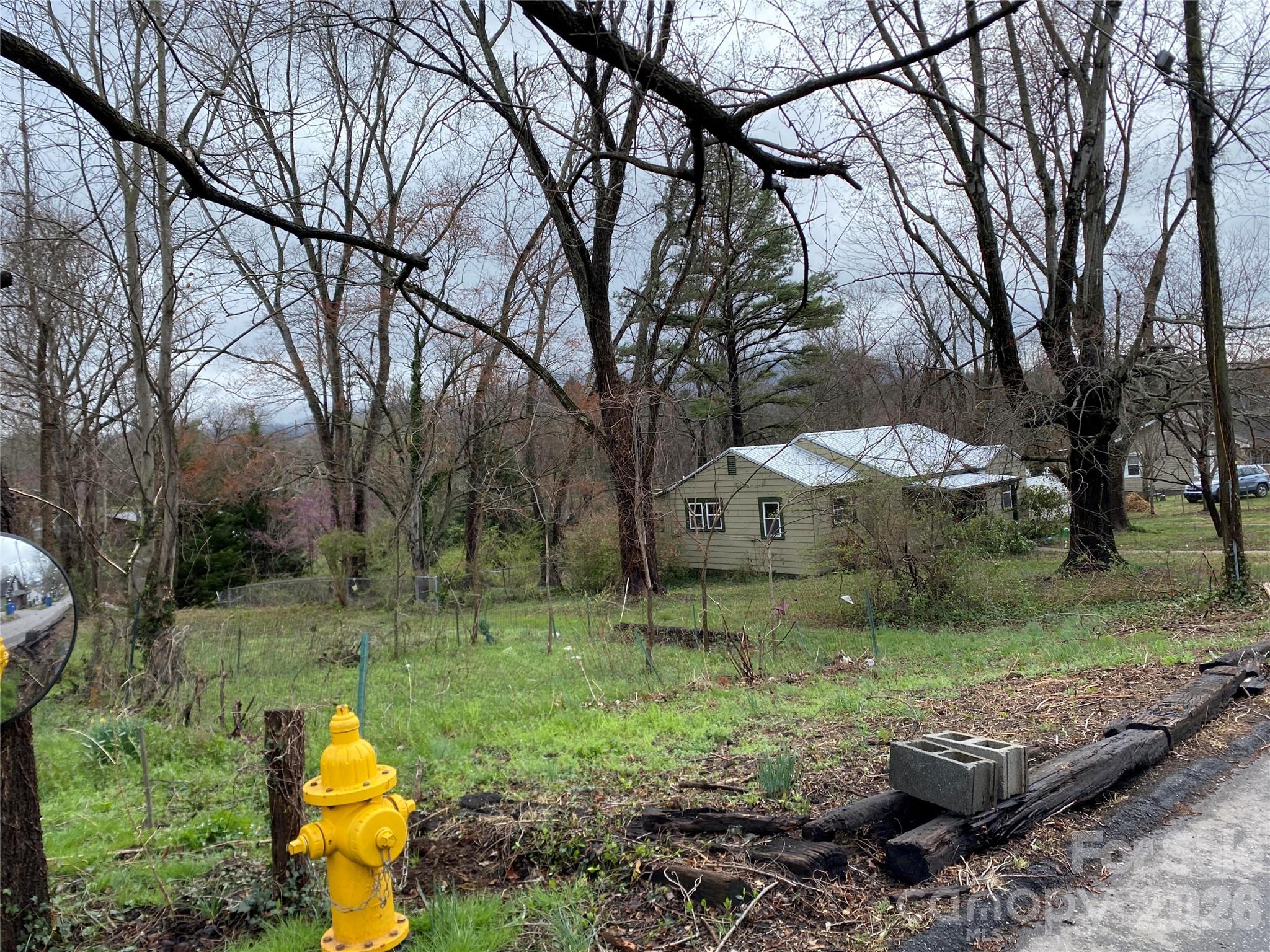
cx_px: 635
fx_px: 954
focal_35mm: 26
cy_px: 476
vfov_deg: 53.1
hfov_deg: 67.3
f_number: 1.8
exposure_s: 1/934
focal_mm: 4.25
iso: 32
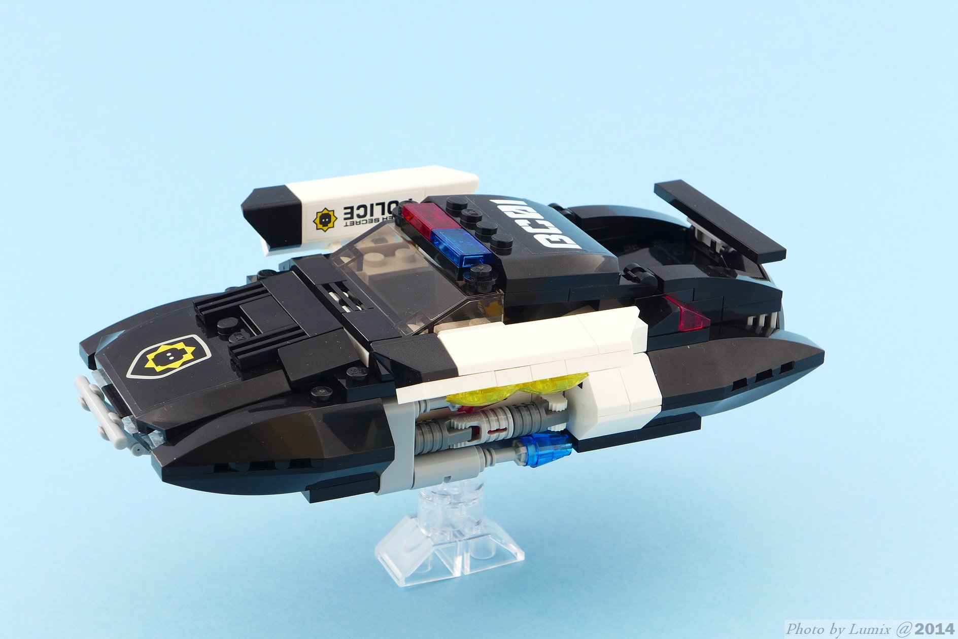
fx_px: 2129
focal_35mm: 80
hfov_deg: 25.4
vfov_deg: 17.1
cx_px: 479
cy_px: 320
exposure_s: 1/10
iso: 80
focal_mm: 15.7
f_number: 4.5
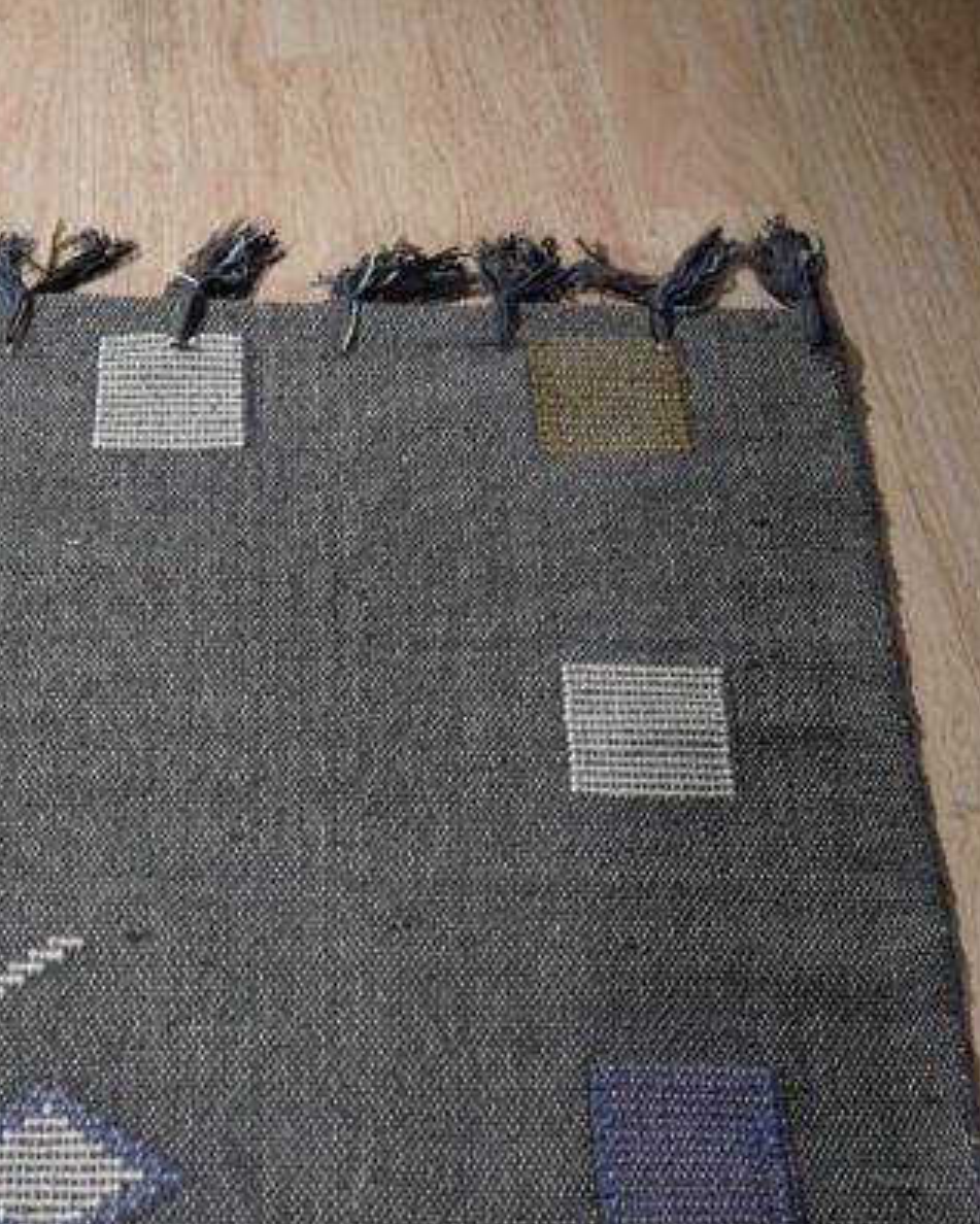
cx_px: 170
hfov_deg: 23.4
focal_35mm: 64
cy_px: 612
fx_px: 2319
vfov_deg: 29.6
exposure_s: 1/250
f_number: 4
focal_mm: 30
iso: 500
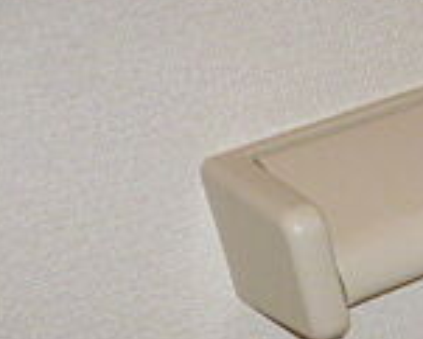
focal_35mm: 116
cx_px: 742
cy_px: 608
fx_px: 1453
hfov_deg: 14.7
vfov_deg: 12.2
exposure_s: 1/60
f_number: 3.1
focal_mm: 5
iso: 160
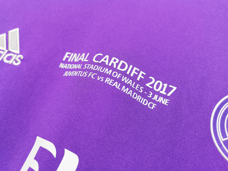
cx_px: 114
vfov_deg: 53.1
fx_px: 171
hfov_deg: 67.3
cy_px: 86
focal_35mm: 26
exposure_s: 1/100
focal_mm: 5.58
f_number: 1.8
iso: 80
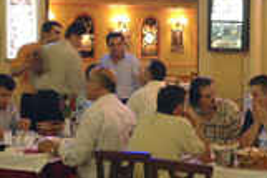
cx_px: 268
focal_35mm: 74
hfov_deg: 25.9
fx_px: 551
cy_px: 52
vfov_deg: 18.2
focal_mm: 19
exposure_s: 1/13
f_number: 2.8
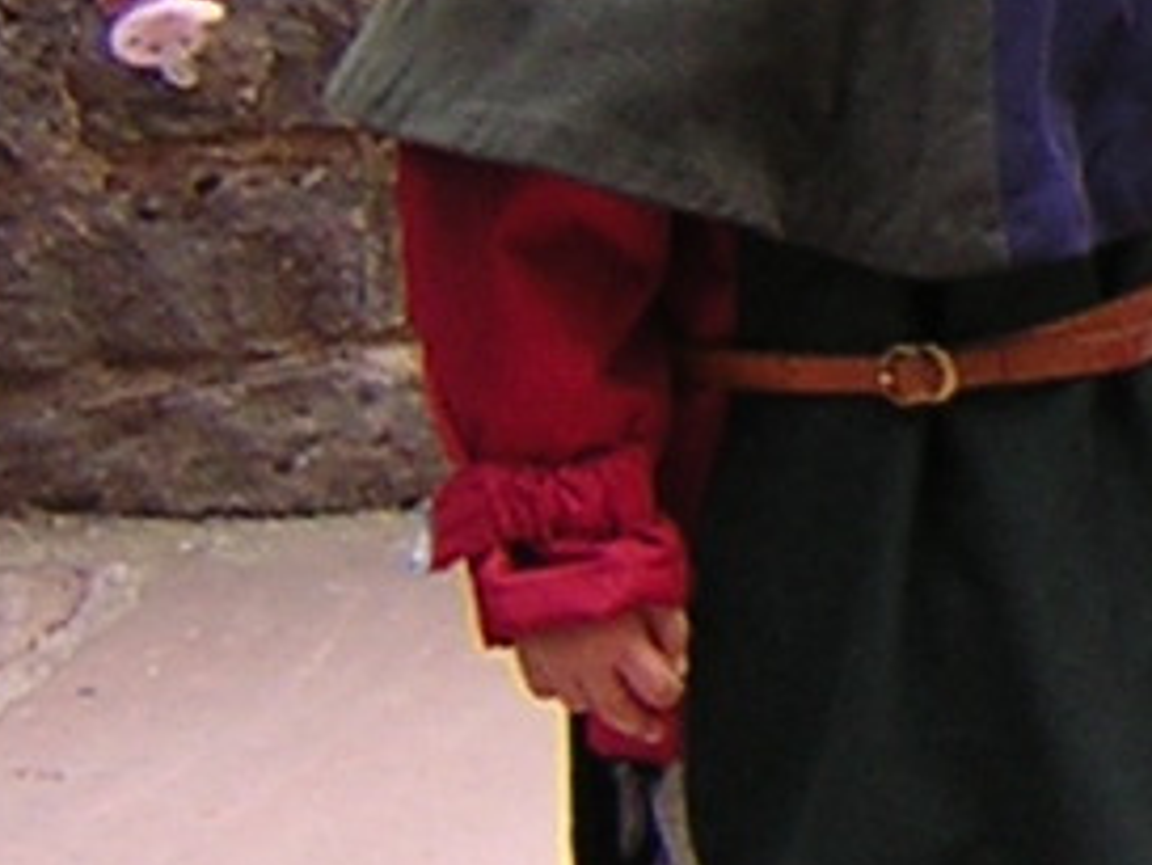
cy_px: -359
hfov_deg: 8.7
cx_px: 2507
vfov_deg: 7.0
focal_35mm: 211
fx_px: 7025
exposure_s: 1/88.9
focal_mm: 4.7
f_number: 2.6
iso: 100
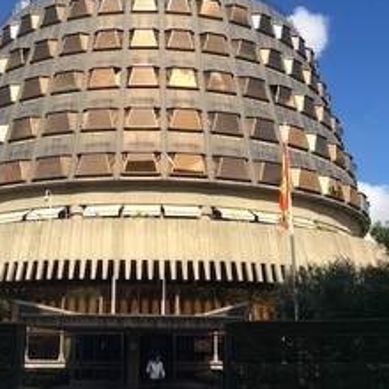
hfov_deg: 36.6
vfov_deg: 36.8
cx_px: 149
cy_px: 212
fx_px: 585
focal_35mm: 46
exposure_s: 1/1546
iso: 32
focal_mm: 3.3
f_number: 2.4
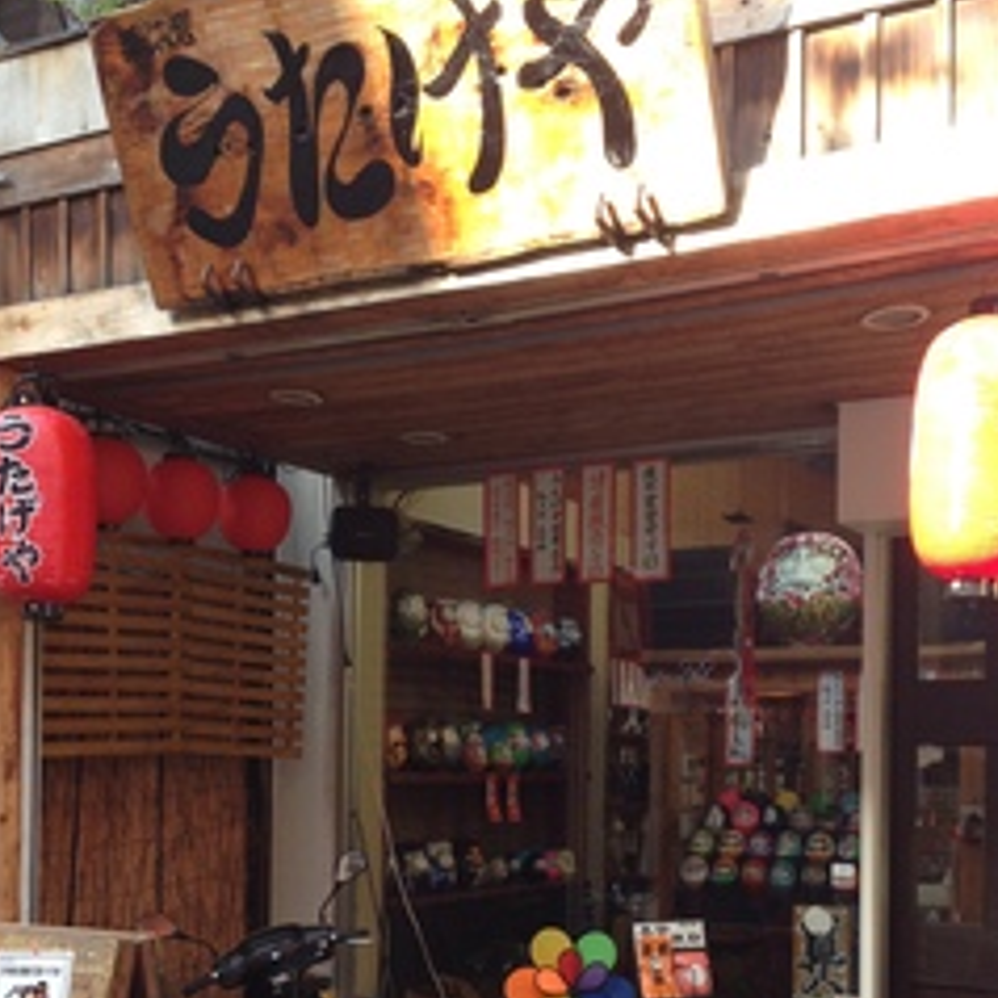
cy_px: 759
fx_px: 1598
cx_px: 516
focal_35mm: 49
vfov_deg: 33.9
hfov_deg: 34.7
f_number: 2.4
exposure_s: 1/120
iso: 64
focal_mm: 4.12
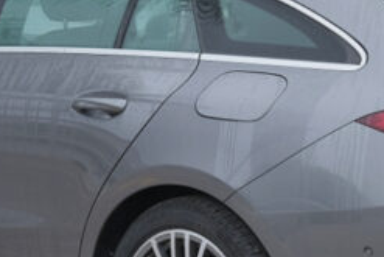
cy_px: 157
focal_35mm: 149
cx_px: 201
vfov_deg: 9.2
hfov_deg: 13.8
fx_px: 1590
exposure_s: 1/100
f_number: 8
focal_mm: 24.2
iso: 400
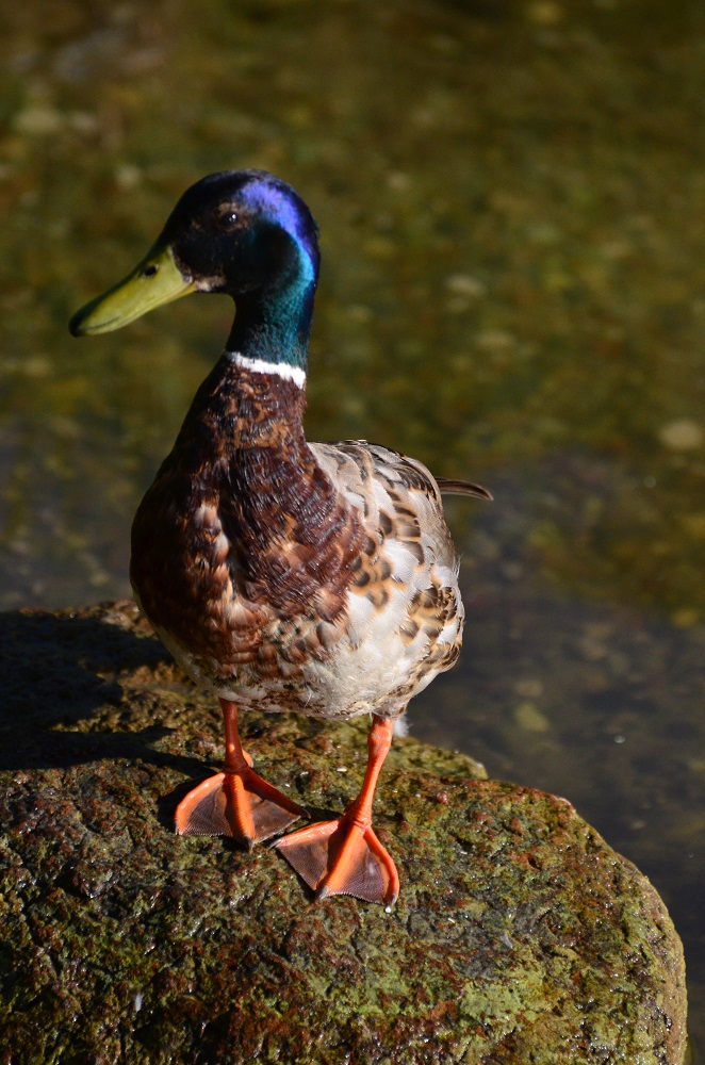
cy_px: 532
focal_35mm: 292
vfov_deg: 7.1
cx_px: 352
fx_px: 8633
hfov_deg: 4.7
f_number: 5.3
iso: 1100
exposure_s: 1/8000
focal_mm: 195
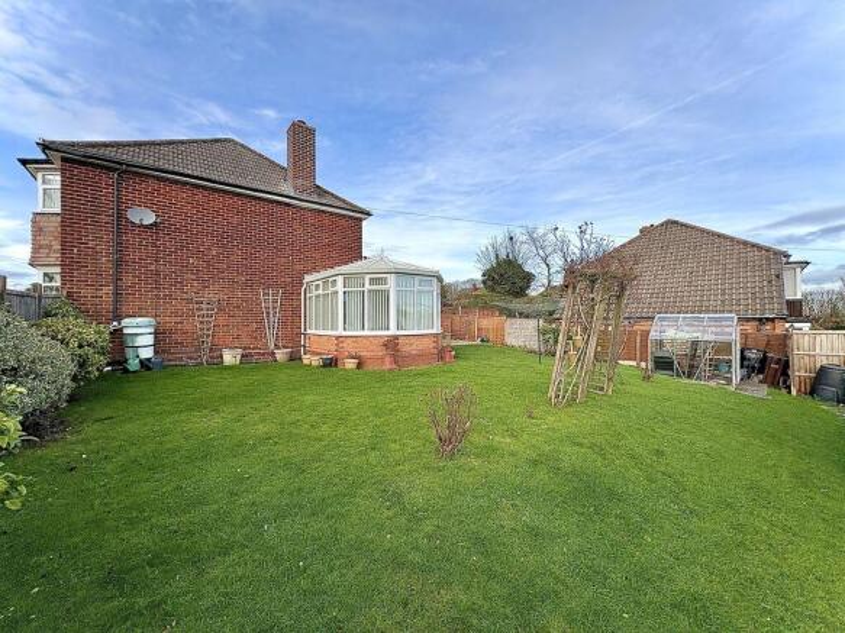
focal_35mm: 14
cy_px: 316
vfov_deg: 85.7
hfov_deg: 102.1
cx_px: 422
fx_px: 342
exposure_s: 1/741
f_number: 2.2
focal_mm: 2.22
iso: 40
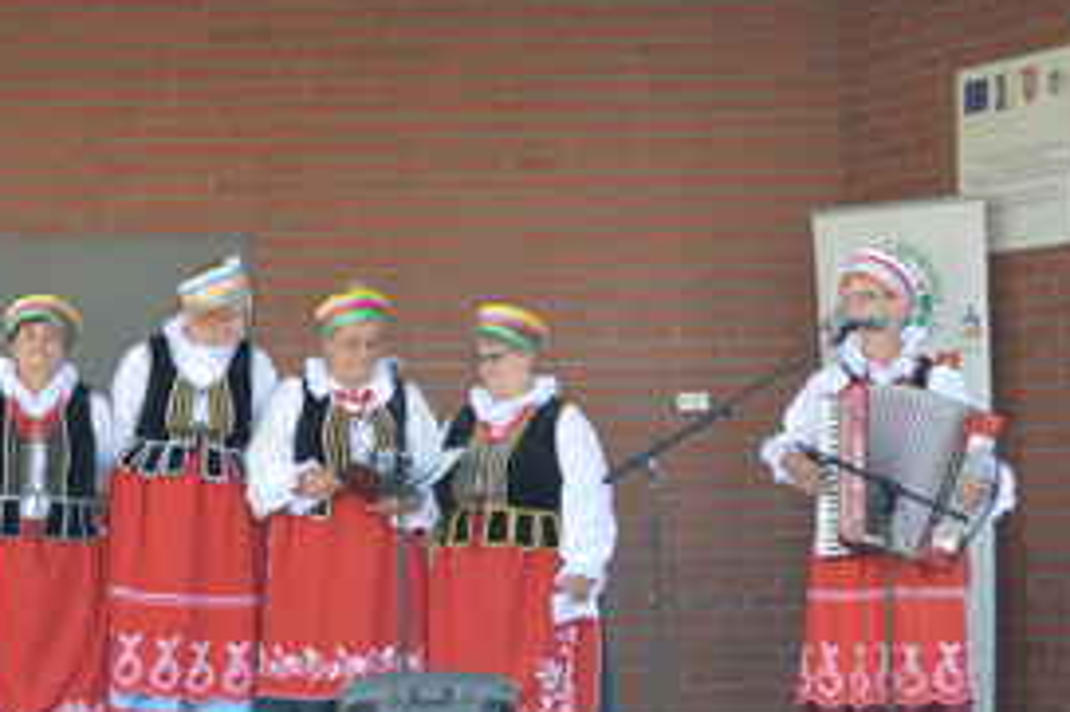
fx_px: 3479
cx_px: 205
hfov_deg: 17.3
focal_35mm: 117
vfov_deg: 11.7
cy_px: 269
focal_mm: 35
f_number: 5.6
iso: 220
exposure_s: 1/125
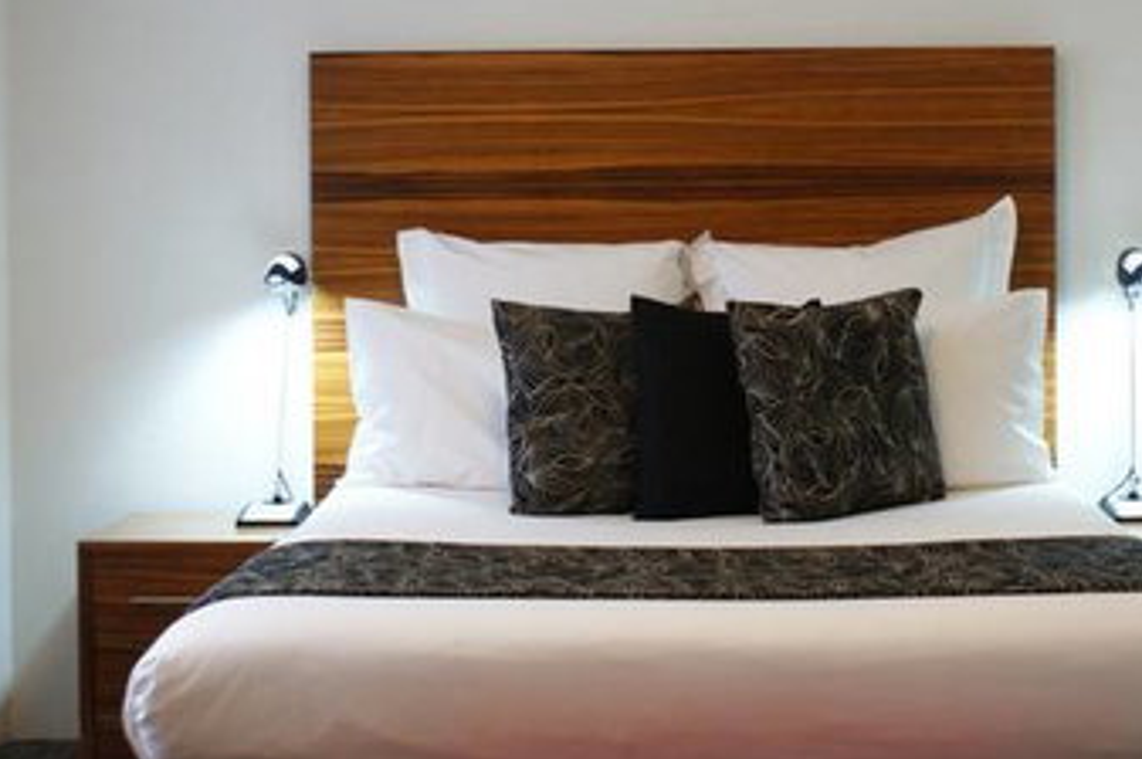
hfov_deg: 27.1
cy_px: 229
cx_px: 671
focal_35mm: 75
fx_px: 2368
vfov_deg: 18.1
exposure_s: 1/13
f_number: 5.6
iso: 400
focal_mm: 35
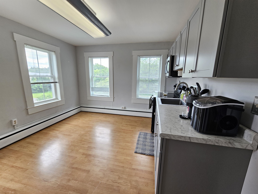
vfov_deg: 89.9
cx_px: 129
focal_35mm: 13
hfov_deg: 106.2
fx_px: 97
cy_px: 97
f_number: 2.2
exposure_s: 1/60
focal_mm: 2.2
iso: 64
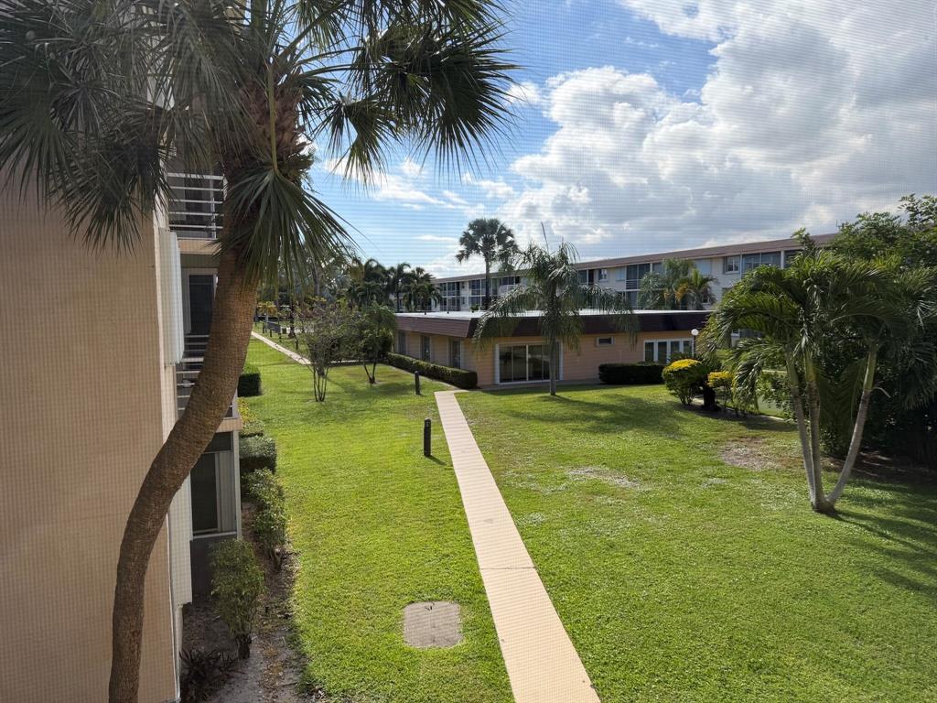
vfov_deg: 56.8
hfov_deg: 71.6
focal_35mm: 24
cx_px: 468
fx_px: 650
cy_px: 352
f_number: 1.78
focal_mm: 6.76
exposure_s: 1/3425
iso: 100
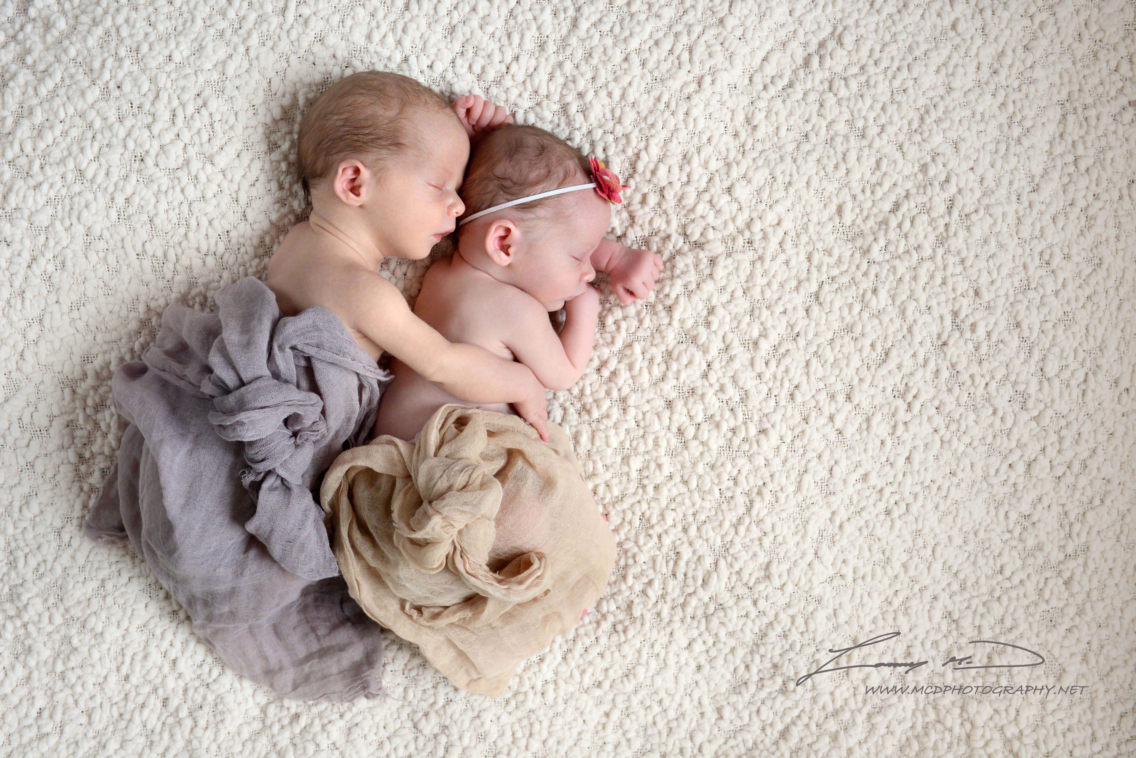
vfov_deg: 37.9
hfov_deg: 54.4
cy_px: 379
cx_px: 568
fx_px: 1105
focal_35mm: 35
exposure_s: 1/50
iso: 1600
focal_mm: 35
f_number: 4.5
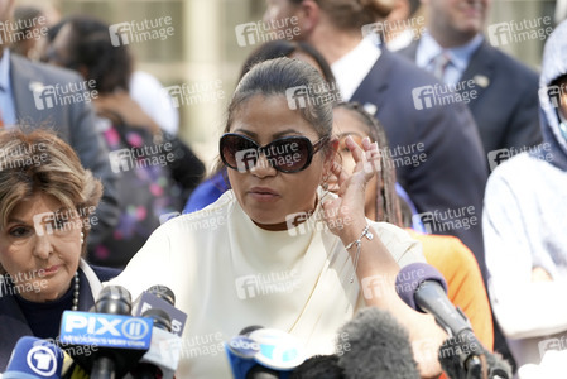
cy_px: 190
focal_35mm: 187
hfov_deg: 11.0
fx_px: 2947
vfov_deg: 7.4
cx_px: 284
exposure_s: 1/1000
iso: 1600
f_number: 5.6
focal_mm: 187
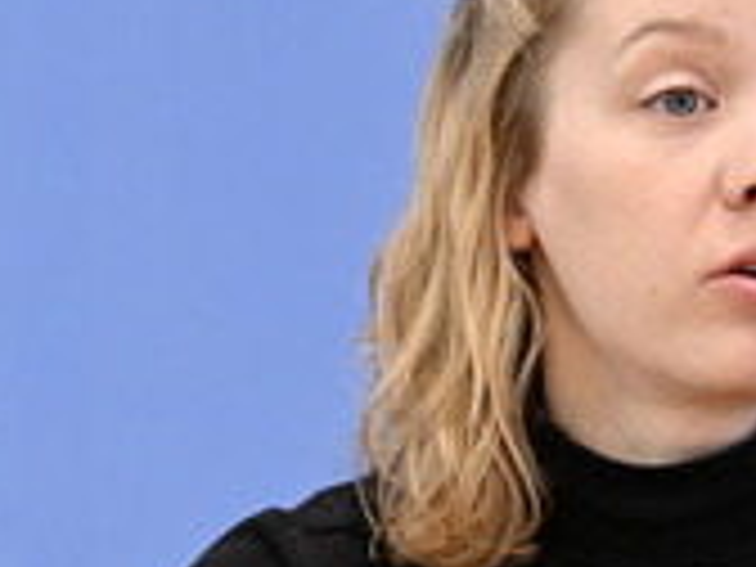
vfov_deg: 5.0
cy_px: 364
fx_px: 6552
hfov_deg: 6.6
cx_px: 556
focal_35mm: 300
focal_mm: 116
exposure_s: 1/500
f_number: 6.3
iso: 4000
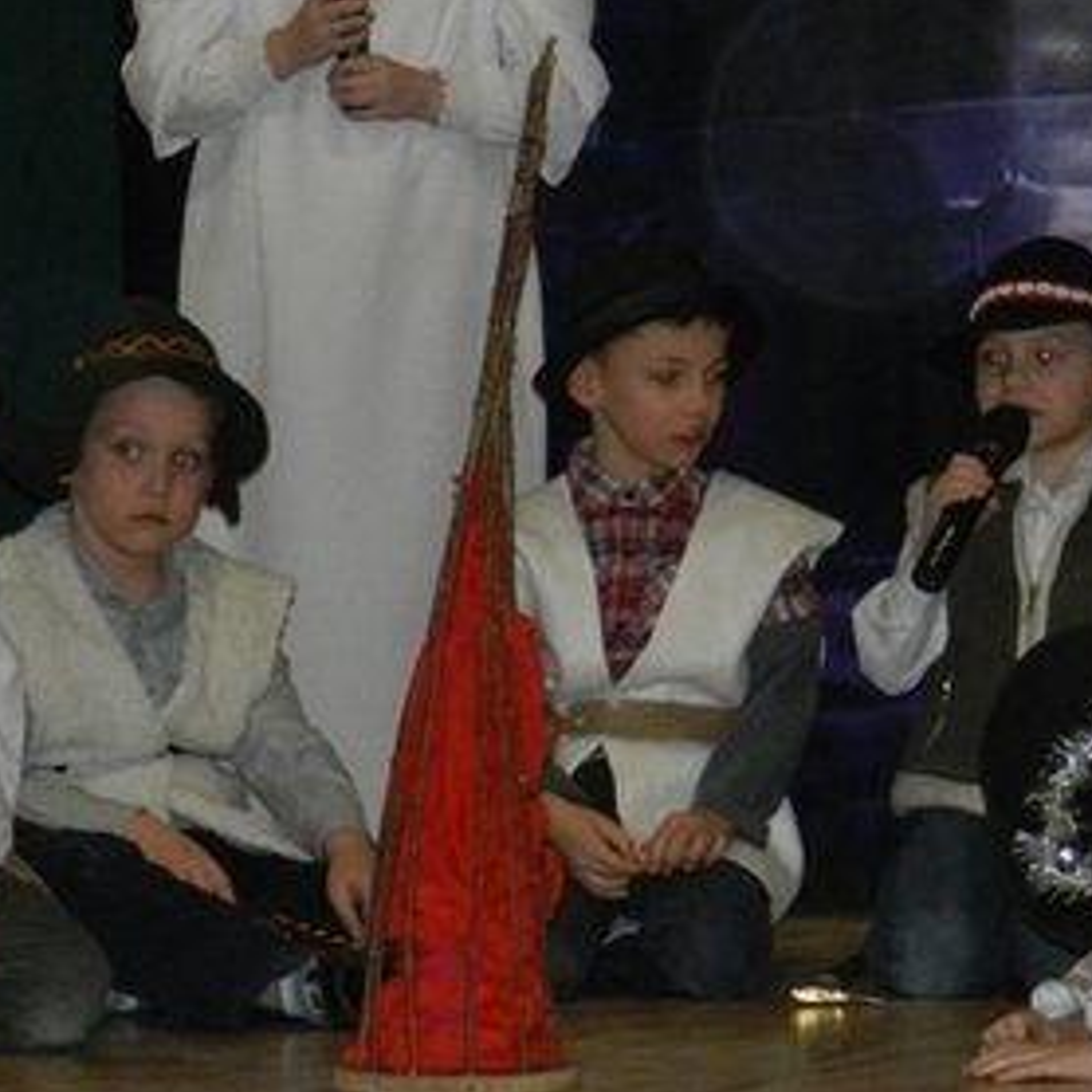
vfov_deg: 7.4
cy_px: 369
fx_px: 8494
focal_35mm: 238
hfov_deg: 7.4
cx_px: 412
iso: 800
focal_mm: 20.5
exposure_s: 1/30
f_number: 4.8
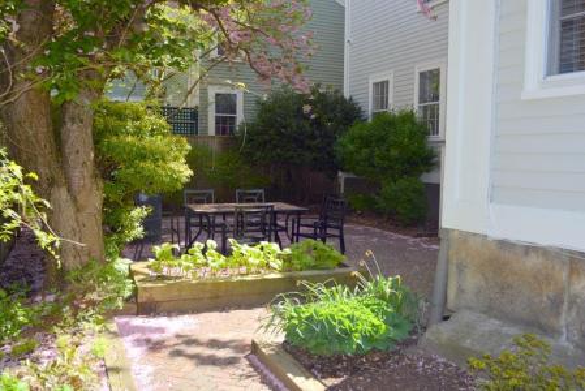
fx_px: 537
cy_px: 196
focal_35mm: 33
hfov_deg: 57.2
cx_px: 292
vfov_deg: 40.0
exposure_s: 1/200
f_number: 6.3
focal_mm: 22
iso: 100
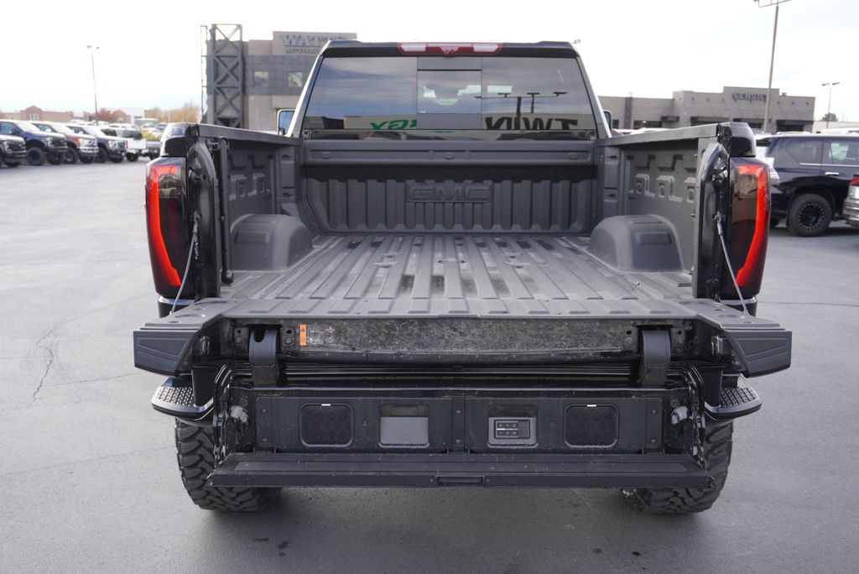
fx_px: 788
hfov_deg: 57.2
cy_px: 287
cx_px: 430
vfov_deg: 40.0
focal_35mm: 33
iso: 100
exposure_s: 1/80
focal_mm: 22
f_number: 4.5
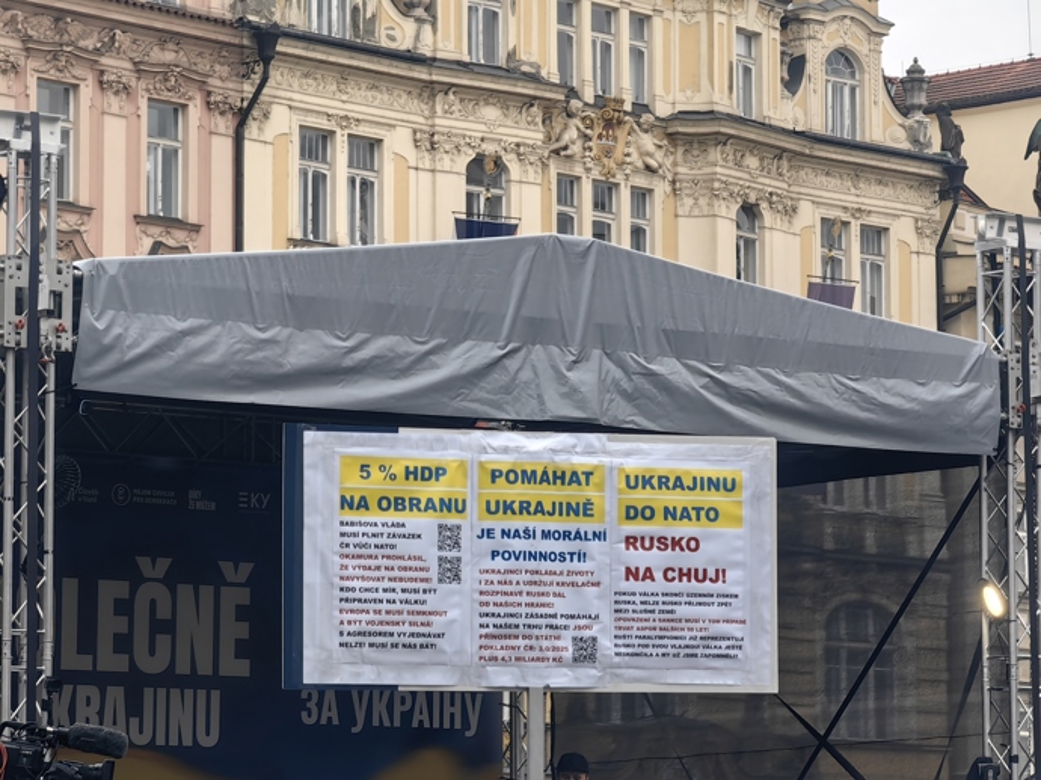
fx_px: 4660
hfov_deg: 12.7
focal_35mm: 155
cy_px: 390
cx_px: 520
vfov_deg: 9.6
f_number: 3.5
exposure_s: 1/100
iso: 64
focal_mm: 16.85
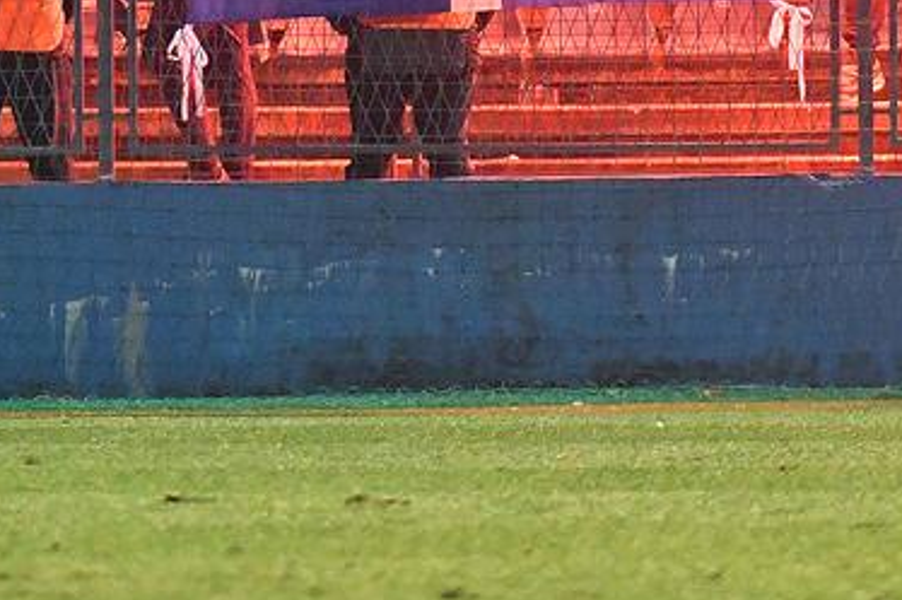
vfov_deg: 1.1
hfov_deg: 1.6
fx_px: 32181
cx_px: 673
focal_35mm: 1285
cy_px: -592
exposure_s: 1/640
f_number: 5
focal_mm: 300
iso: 5000
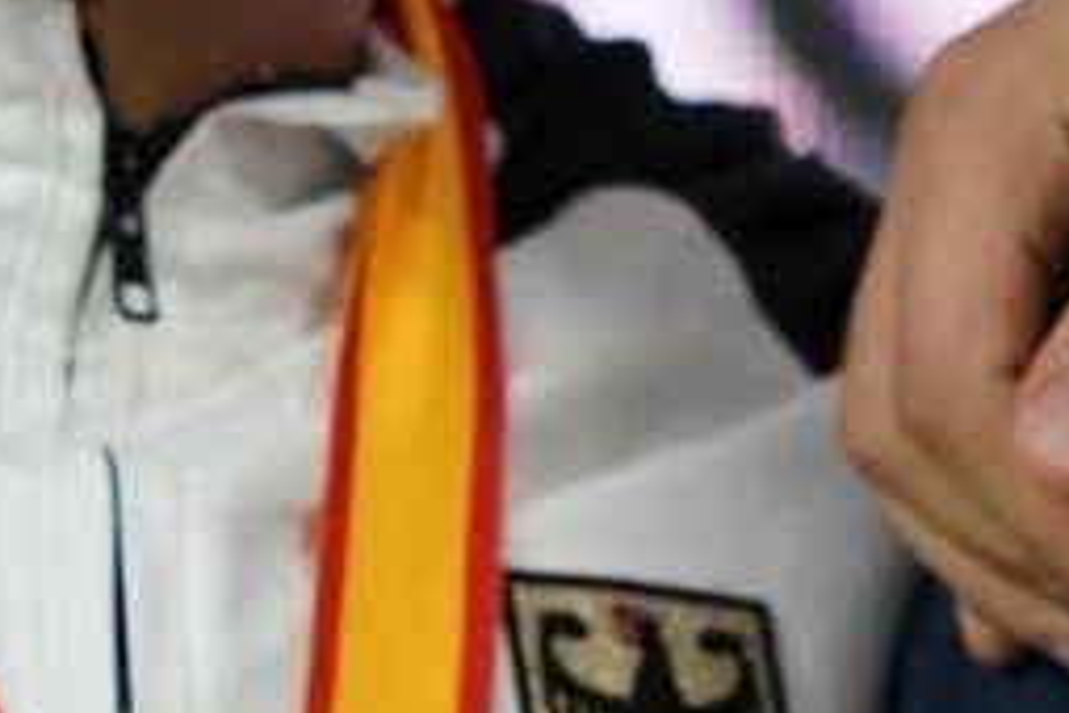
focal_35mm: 2819
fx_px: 83702
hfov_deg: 0.7
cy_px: 398
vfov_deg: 0.5
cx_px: 662
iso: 4000
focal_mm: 400
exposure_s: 1/500
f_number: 2.8
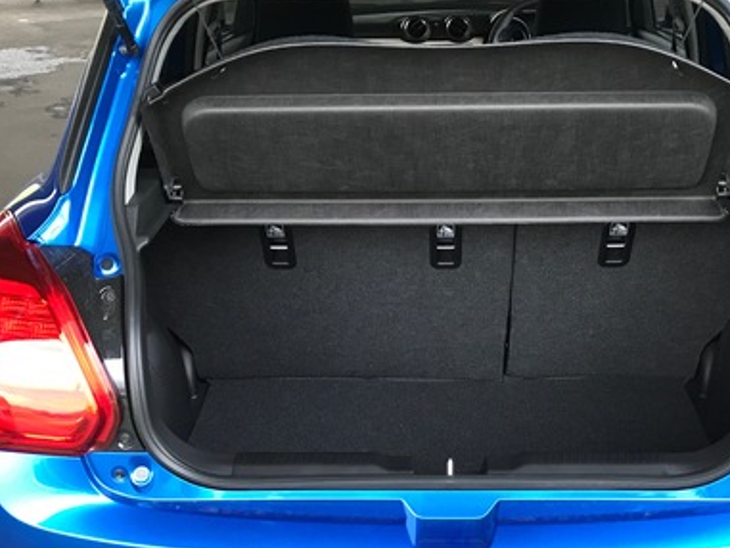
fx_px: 991
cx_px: 431
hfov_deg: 40.3
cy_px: 372
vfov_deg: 30.6
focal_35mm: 47
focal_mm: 3.99
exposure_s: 1/25
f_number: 1.8
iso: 40
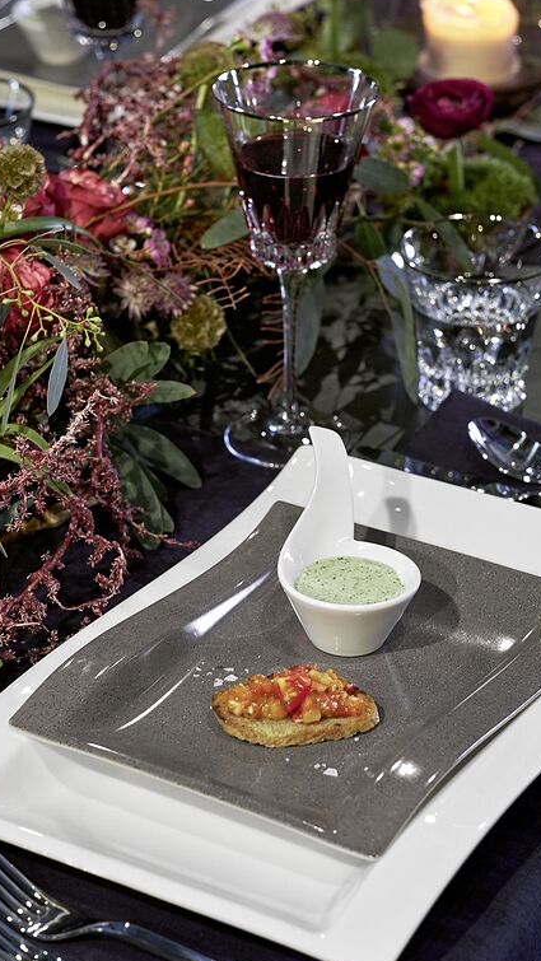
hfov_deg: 12.0
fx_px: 2574
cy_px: 493
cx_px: 253
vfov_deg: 21.1
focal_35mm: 101
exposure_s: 1/80
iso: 1600
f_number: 4.5
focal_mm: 56
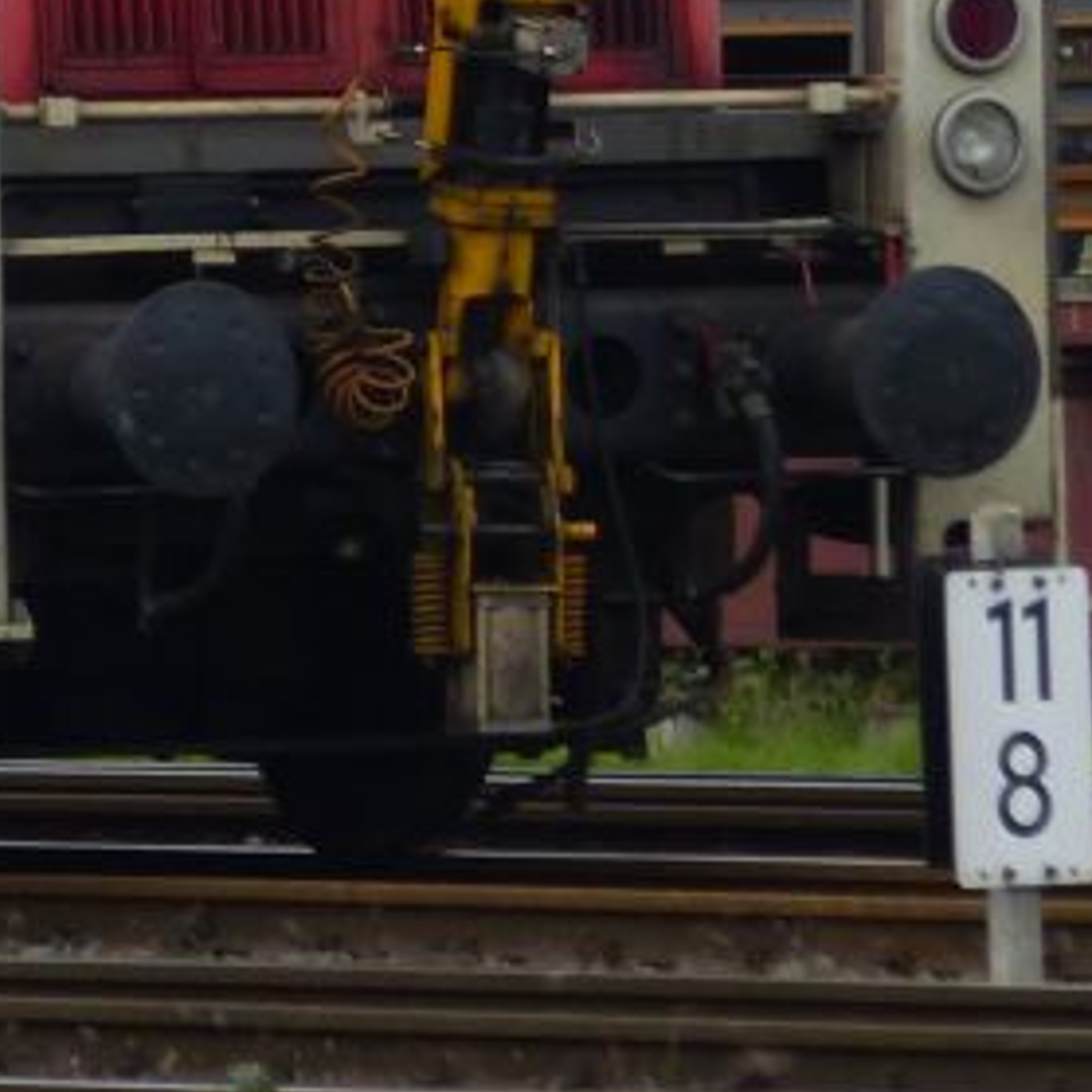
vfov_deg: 1.4
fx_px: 43899
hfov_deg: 1.4
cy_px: -544
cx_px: -618
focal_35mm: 1230
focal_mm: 58.2
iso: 160
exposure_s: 1/500
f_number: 2.8
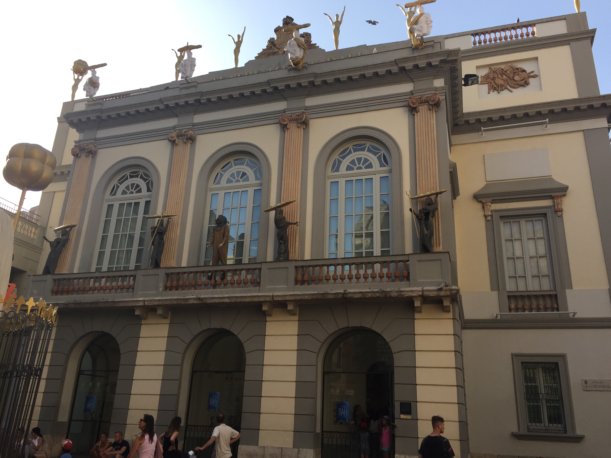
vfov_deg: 48.2
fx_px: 512
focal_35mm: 29
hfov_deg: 61.7
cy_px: 229
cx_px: 306
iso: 32
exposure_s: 1/920
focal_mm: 4.15
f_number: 2.2
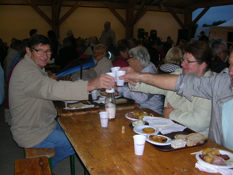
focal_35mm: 35
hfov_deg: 52.6
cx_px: 116
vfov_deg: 40.7
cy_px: 88
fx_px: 236
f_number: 2.8
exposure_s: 1/60.1
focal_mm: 5.8
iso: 56
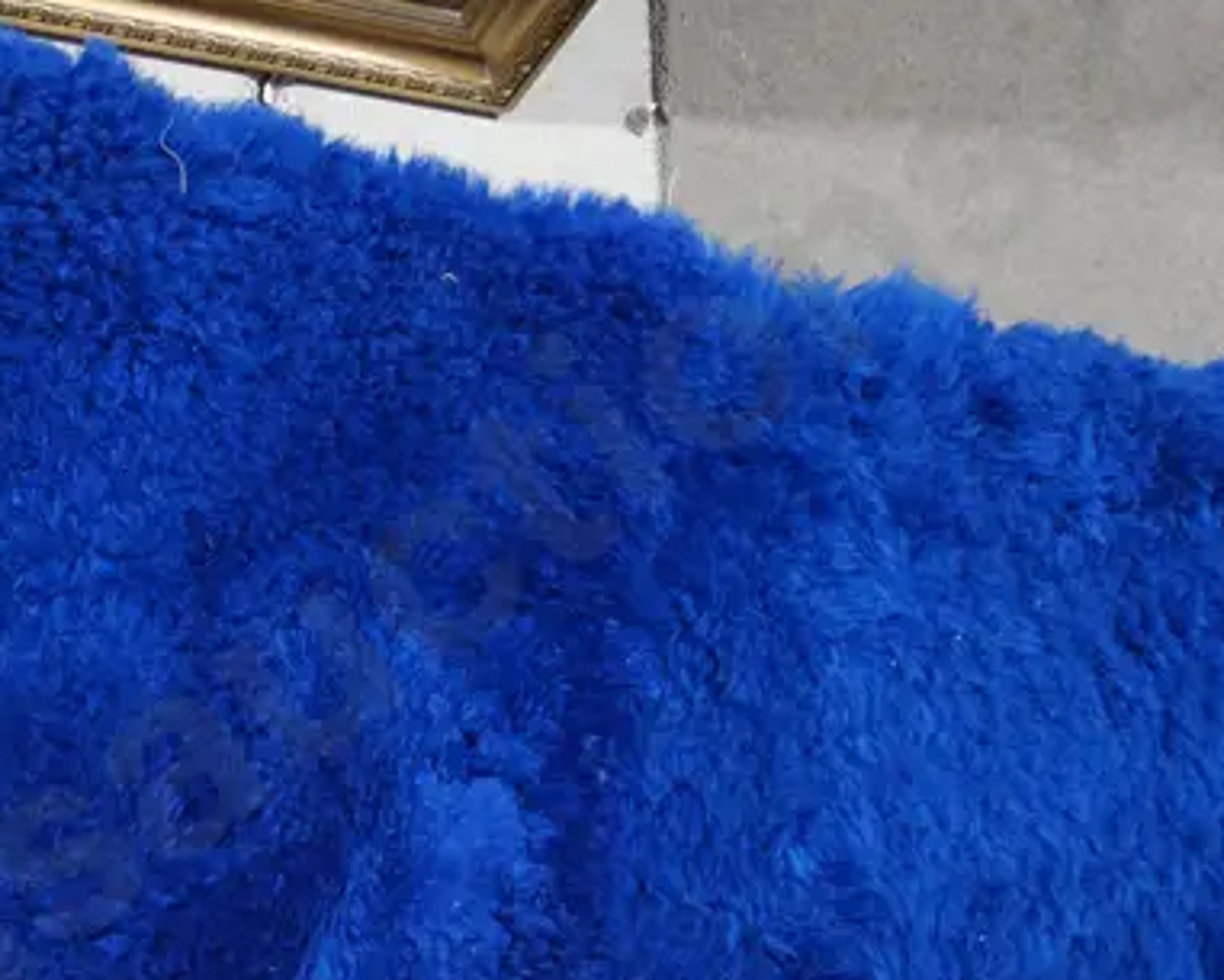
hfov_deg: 22.6
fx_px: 3044
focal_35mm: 84
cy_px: 657
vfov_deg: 18.2
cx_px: 334
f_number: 3.6
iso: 400
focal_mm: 16
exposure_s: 1/60
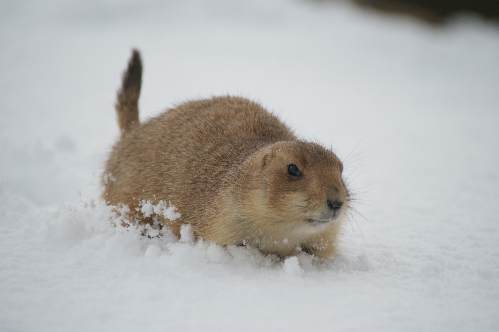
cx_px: 250
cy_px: 166
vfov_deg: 4.6
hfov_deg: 6.9
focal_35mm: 300
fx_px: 4158
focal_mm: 200
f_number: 5
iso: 125
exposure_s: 1/500
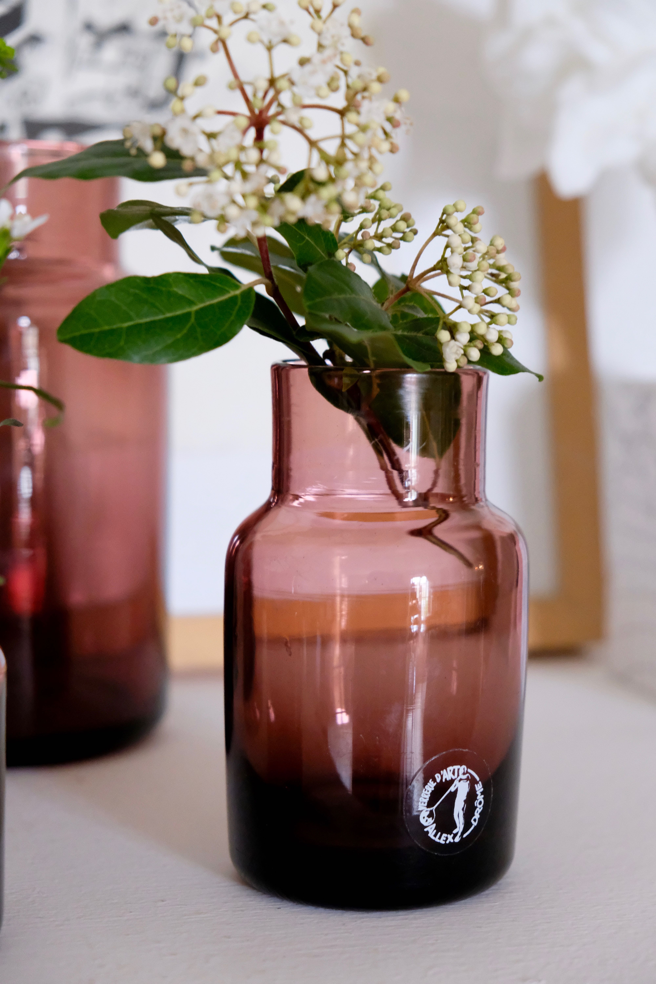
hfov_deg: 18.7
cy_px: 492
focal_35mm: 73
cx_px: 328
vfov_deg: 27.7
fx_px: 1995
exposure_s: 1/58
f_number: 4
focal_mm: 48.4
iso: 6400
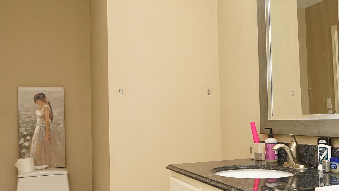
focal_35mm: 41
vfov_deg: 28.9
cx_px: 246
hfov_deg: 47.9
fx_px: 369
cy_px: 116
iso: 500
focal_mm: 10
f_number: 4
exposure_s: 1/60
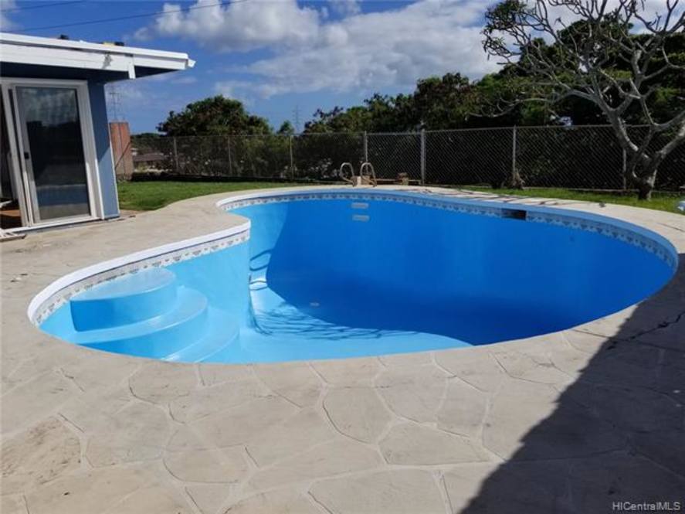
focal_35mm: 26
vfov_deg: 53.1
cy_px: 257
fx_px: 514
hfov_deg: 67.3
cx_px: 342
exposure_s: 1/6512
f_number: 1.7
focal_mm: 4.25
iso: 50
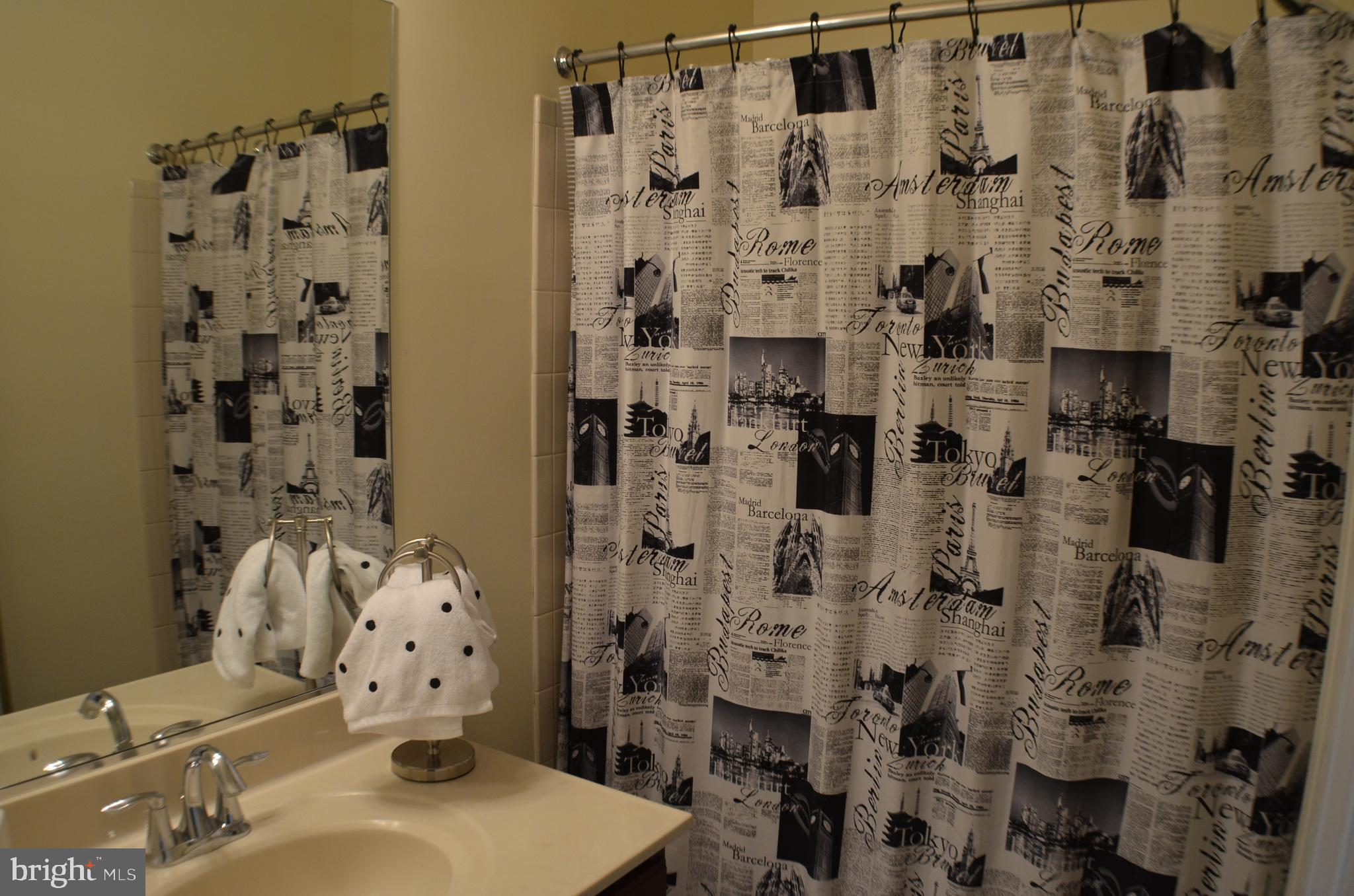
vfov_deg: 36.7
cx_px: 677
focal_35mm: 36
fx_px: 1351
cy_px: 448
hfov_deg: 53.2
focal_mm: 24
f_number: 4
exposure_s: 1/60
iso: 560
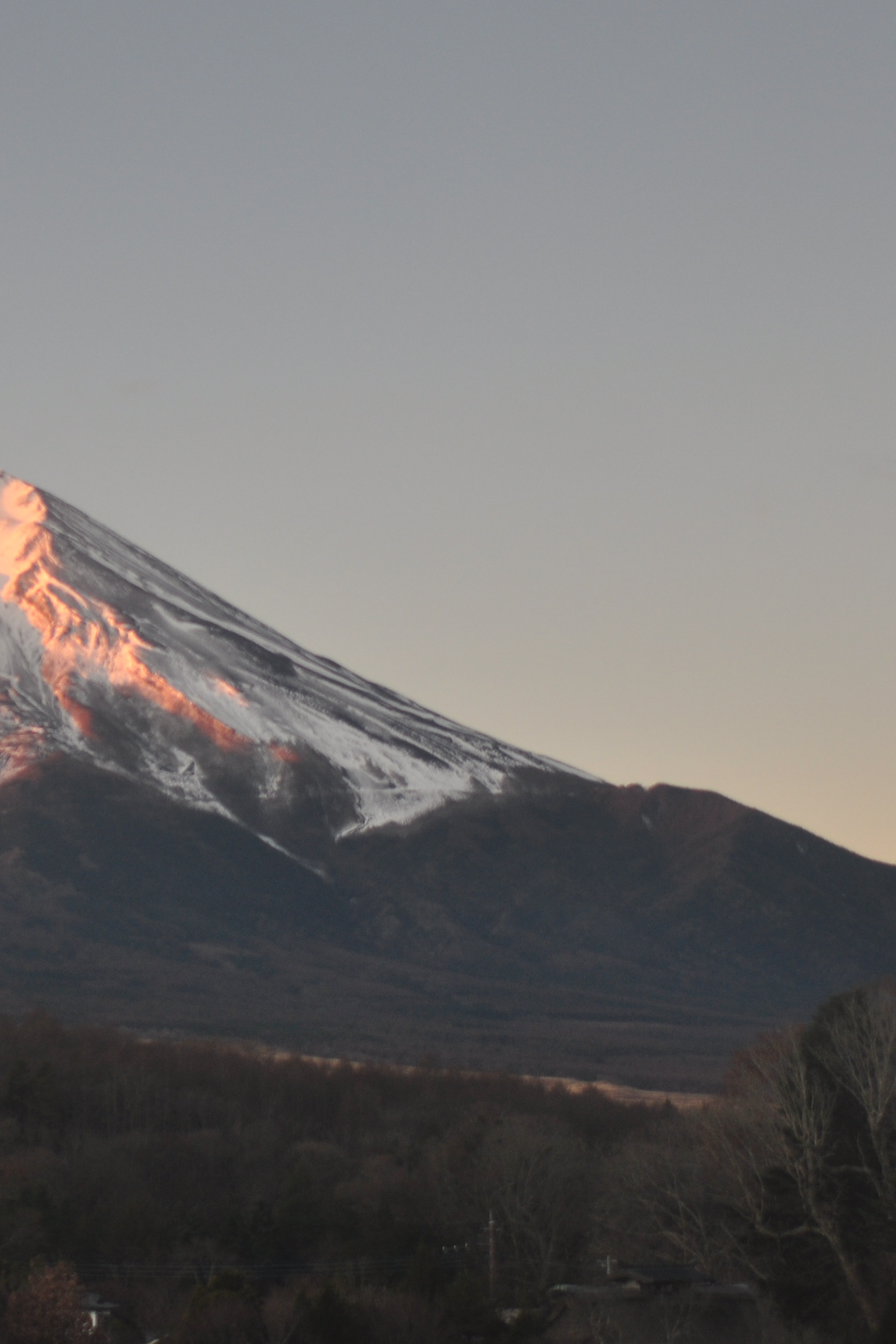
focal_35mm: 100
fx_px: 3733
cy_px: 643
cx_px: 10
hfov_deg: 13.5
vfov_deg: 20.4
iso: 200
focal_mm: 36
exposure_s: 1/30
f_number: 3.8
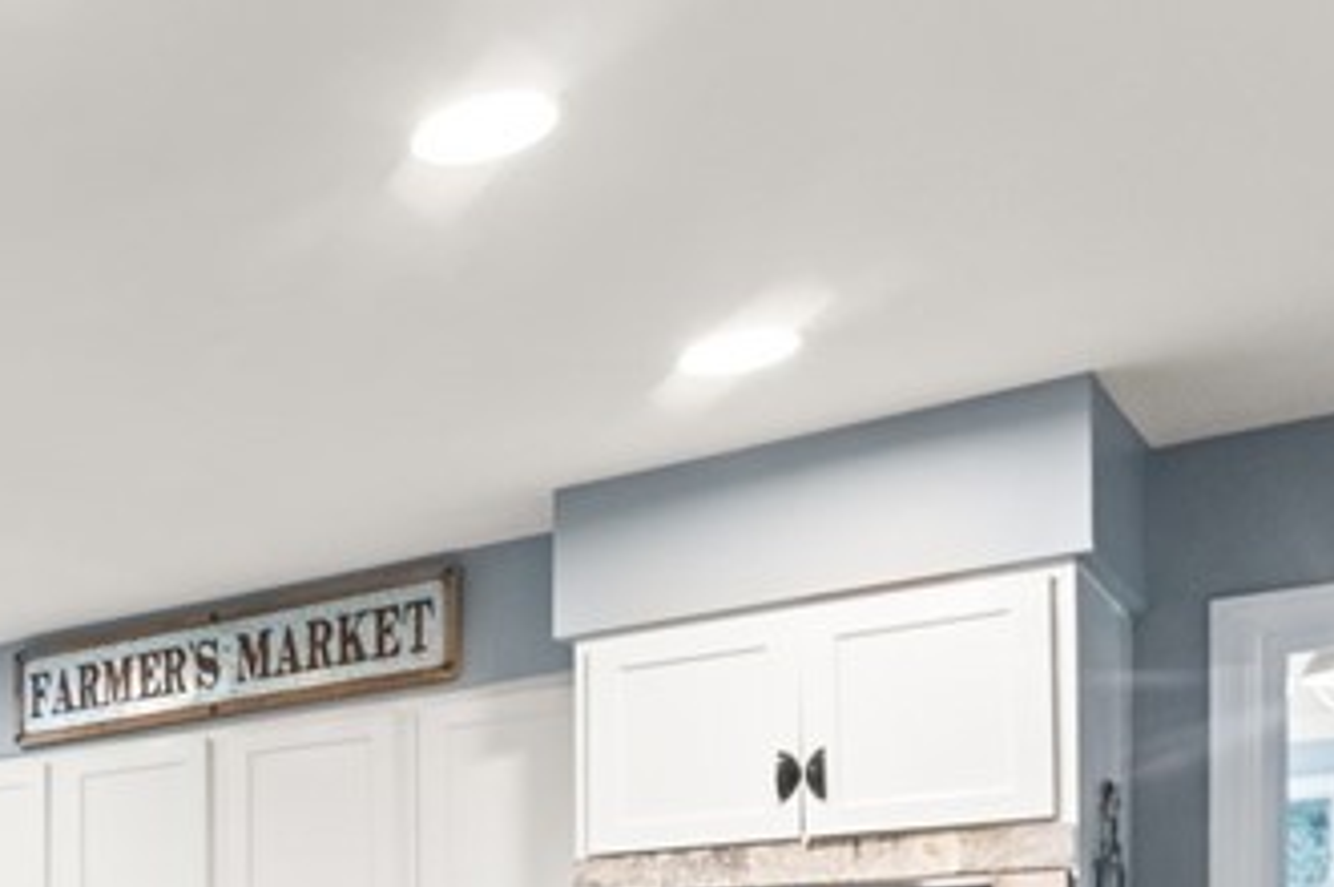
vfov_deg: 24.3
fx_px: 1788
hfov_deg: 31.0
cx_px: -435
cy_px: 1159
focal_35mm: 48
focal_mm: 14.7
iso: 800
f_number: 7.1
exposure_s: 1/13
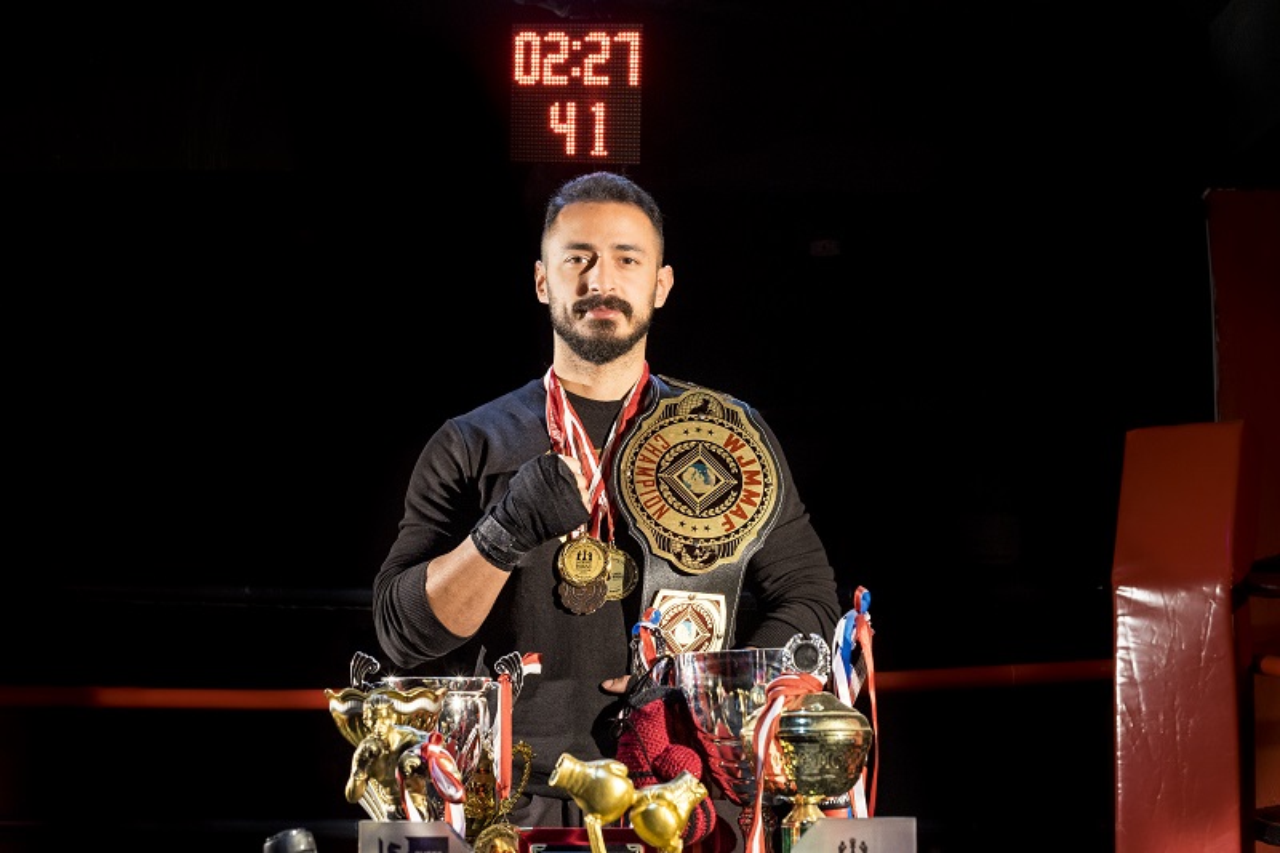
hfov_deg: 39.6
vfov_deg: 27.0
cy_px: 426
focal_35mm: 50
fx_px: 1777
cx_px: 640
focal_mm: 50
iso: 1600
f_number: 7.1
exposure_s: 1/50
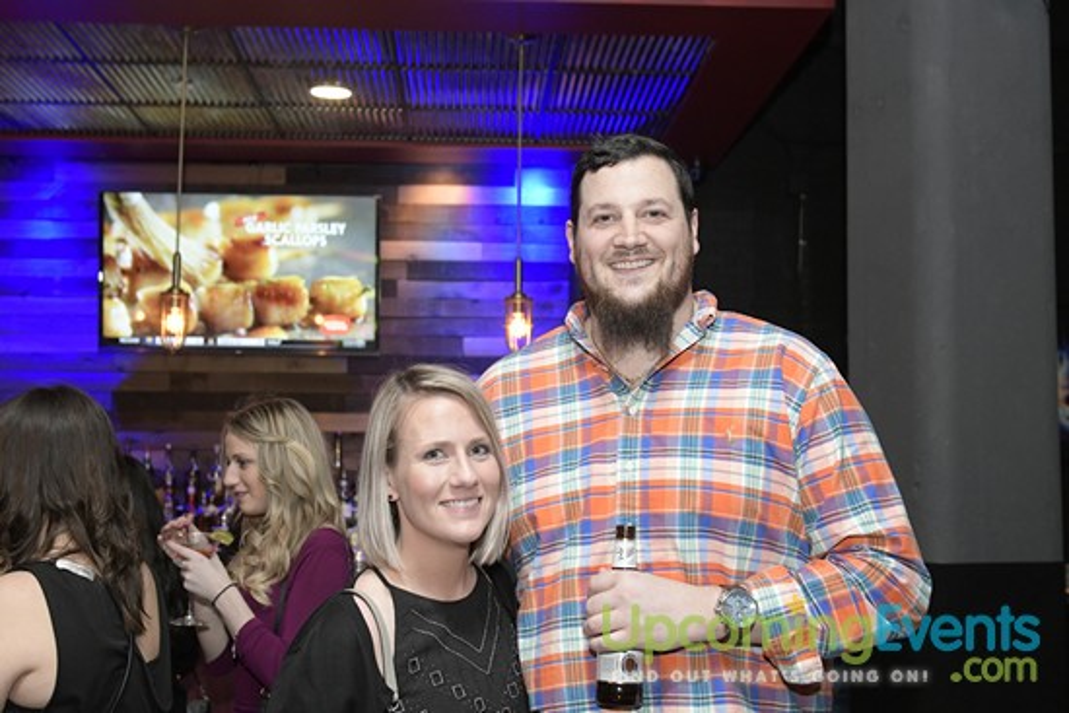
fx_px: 1426
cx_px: 534
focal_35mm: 48
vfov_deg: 28.1
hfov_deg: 41.1
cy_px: 356
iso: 2000
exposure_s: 1/100
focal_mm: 32
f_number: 4
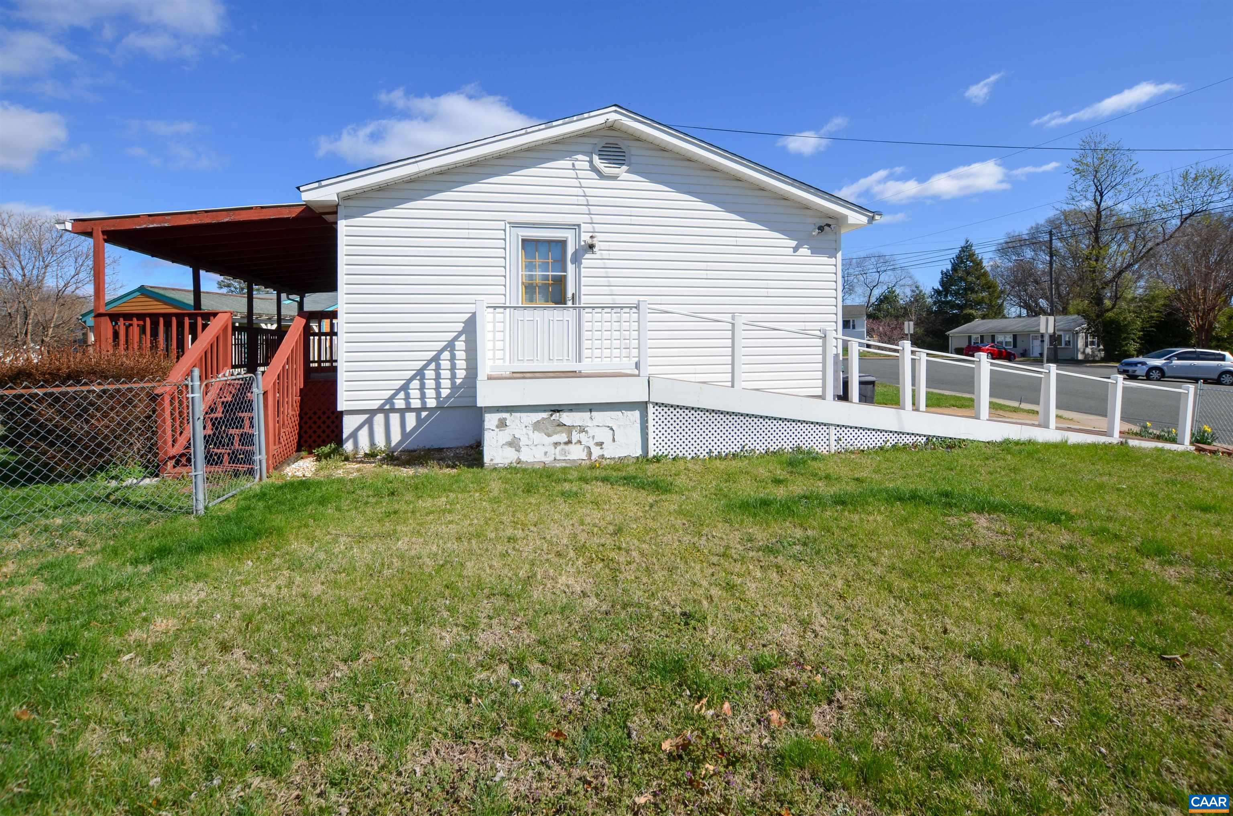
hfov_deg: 100.5
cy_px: 408
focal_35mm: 15
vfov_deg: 77.1
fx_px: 513
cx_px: 616
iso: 100
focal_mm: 10
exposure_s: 1/250
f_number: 8
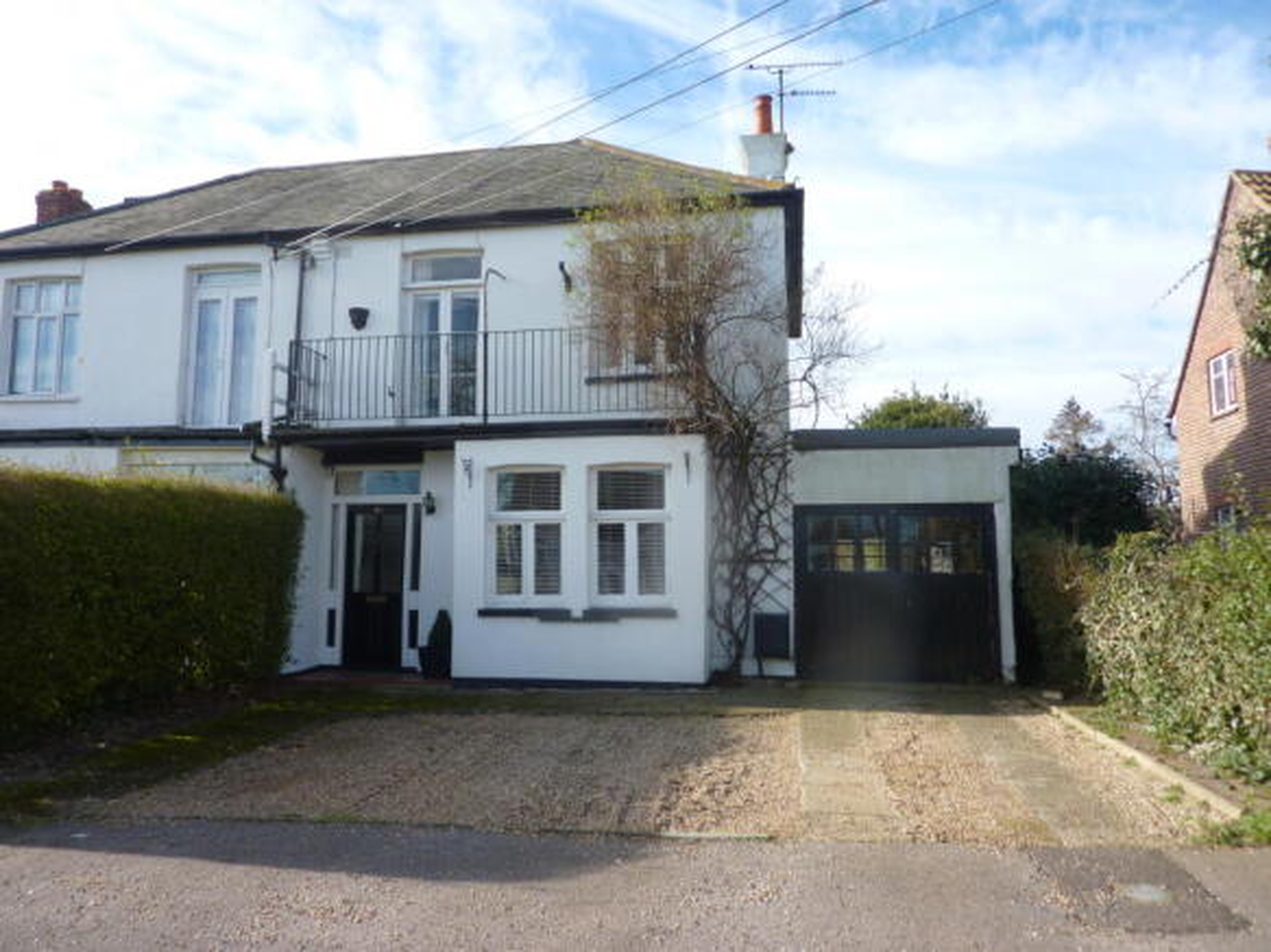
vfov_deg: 54.9
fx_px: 918
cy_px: 476
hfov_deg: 69.4
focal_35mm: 25
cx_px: 636
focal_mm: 4.1
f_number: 3.3
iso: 80
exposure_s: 1/400
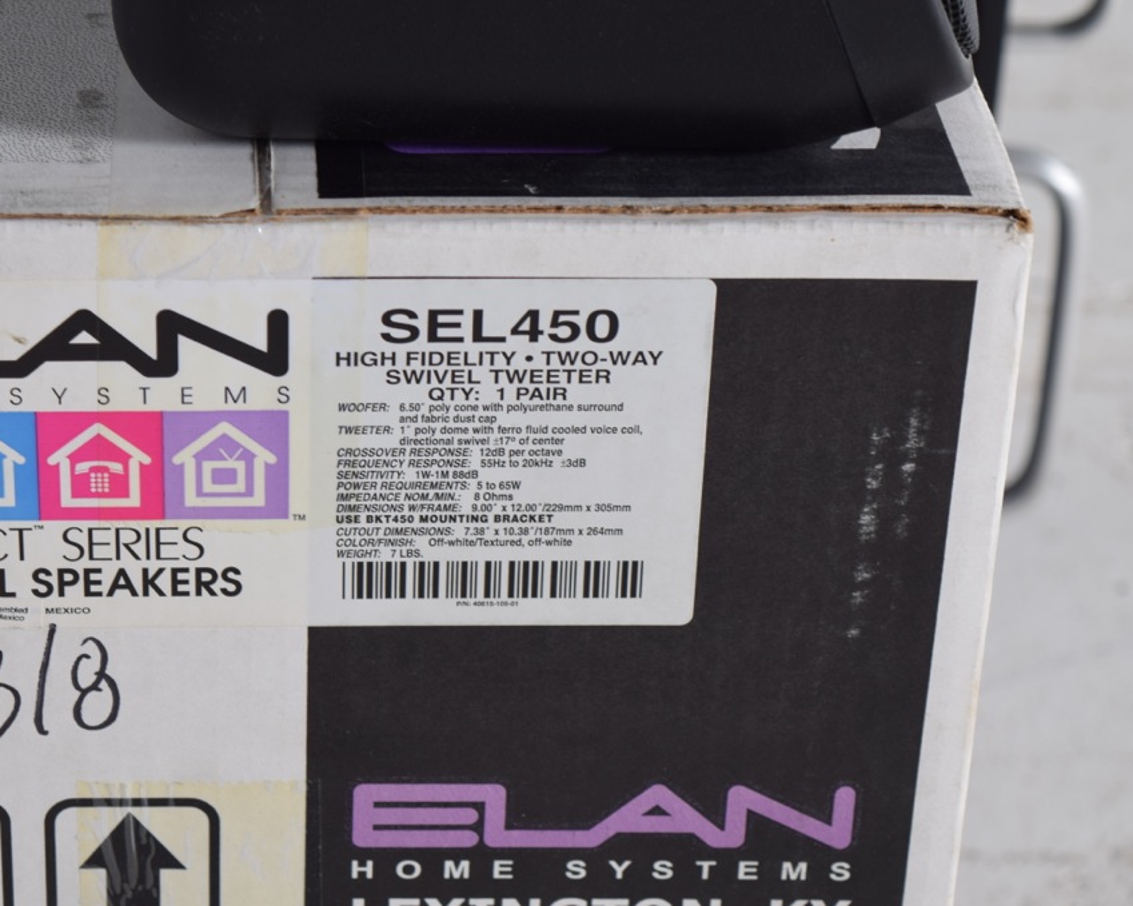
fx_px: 3913
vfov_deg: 13.2
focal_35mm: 117
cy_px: 504
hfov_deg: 16.4
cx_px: 352
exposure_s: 1/125
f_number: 6.3
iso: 100
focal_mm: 55
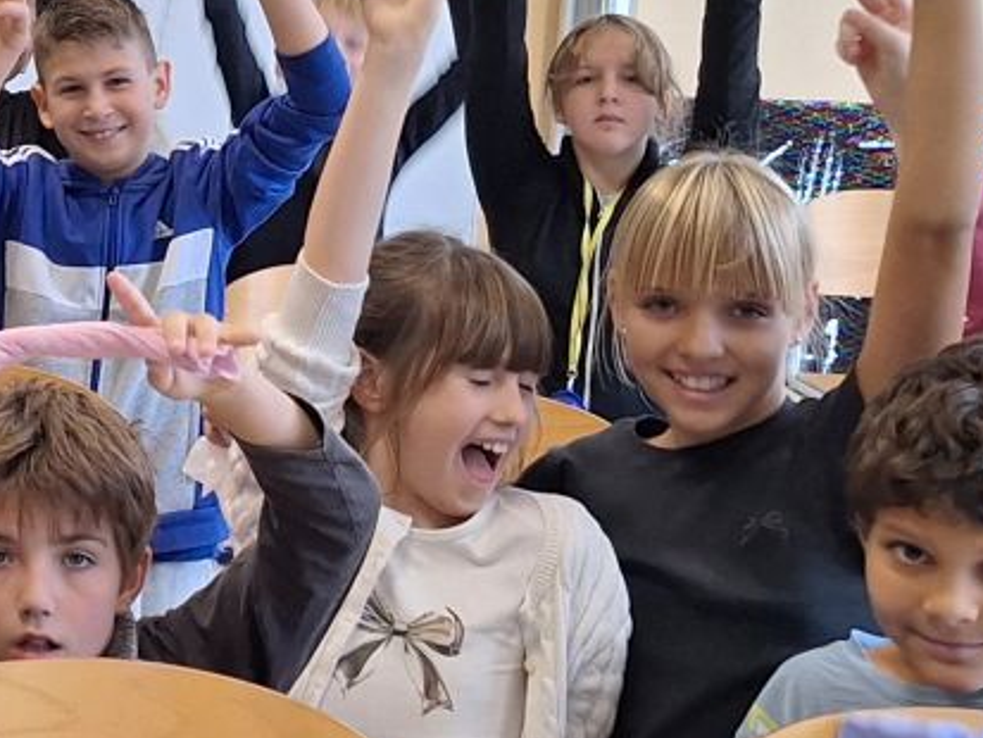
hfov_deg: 19.9
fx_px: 2528
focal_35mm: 89
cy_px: 224
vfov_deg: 16.6
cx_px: -357
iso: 50
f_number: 1.8
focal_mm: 5.54
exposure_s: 1/50
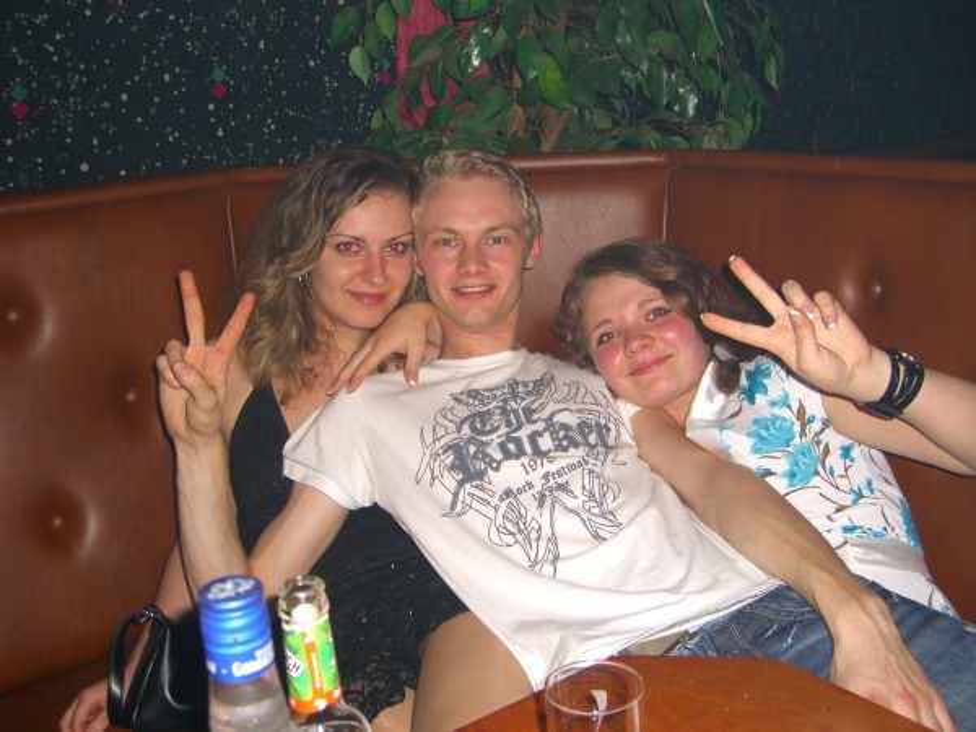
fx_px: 1071
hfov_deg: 49.0
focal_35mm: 38
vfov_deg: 37.7
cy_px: 366
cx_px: 488
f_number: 2.8
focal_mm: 7.9
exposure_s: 1/60
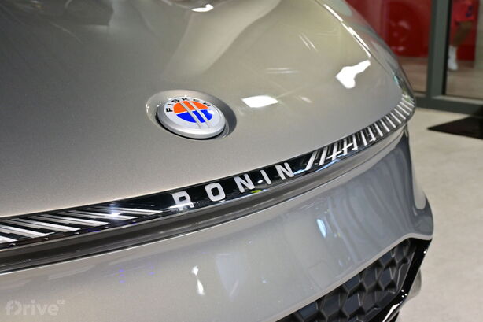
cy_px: 161
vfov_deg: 35.5
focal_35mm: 38
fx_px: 503
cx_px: 242
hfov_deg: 51.3
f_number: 5.6
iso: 640
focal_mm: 25
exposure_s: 1/60
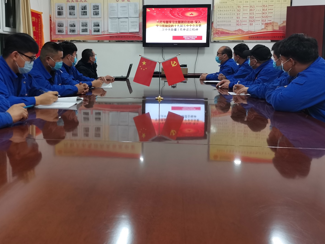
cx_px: 137
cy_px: 92
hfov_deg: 52.4
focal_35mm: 35
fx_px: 329
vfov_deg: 40.4
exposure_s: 1/50
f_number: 1.8
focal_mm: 4.75
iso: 250
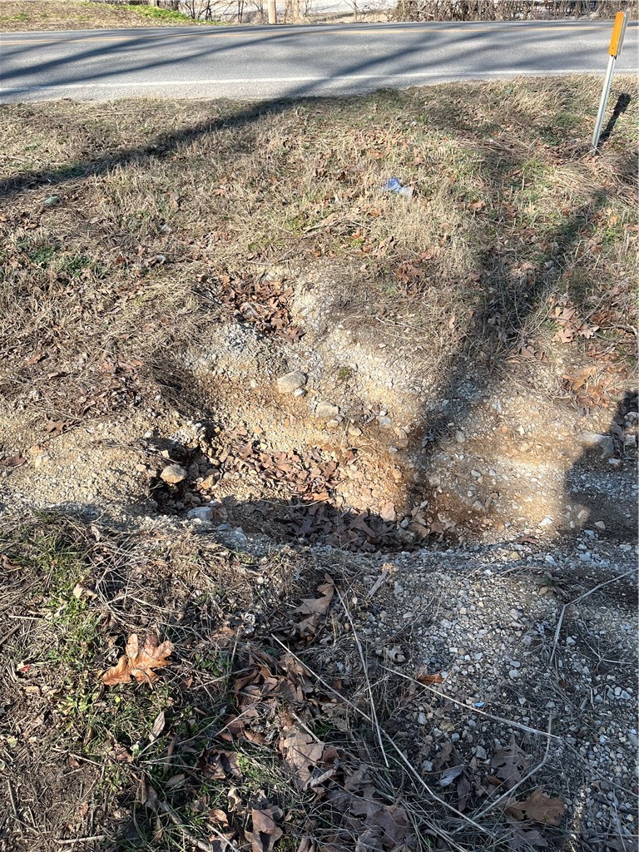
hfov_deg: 53.1
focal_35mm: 26
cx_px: 320
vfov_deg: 67.3
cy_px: 426
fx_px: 640
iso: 50
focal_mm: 5.1
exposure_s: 1/1647
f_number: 1.6
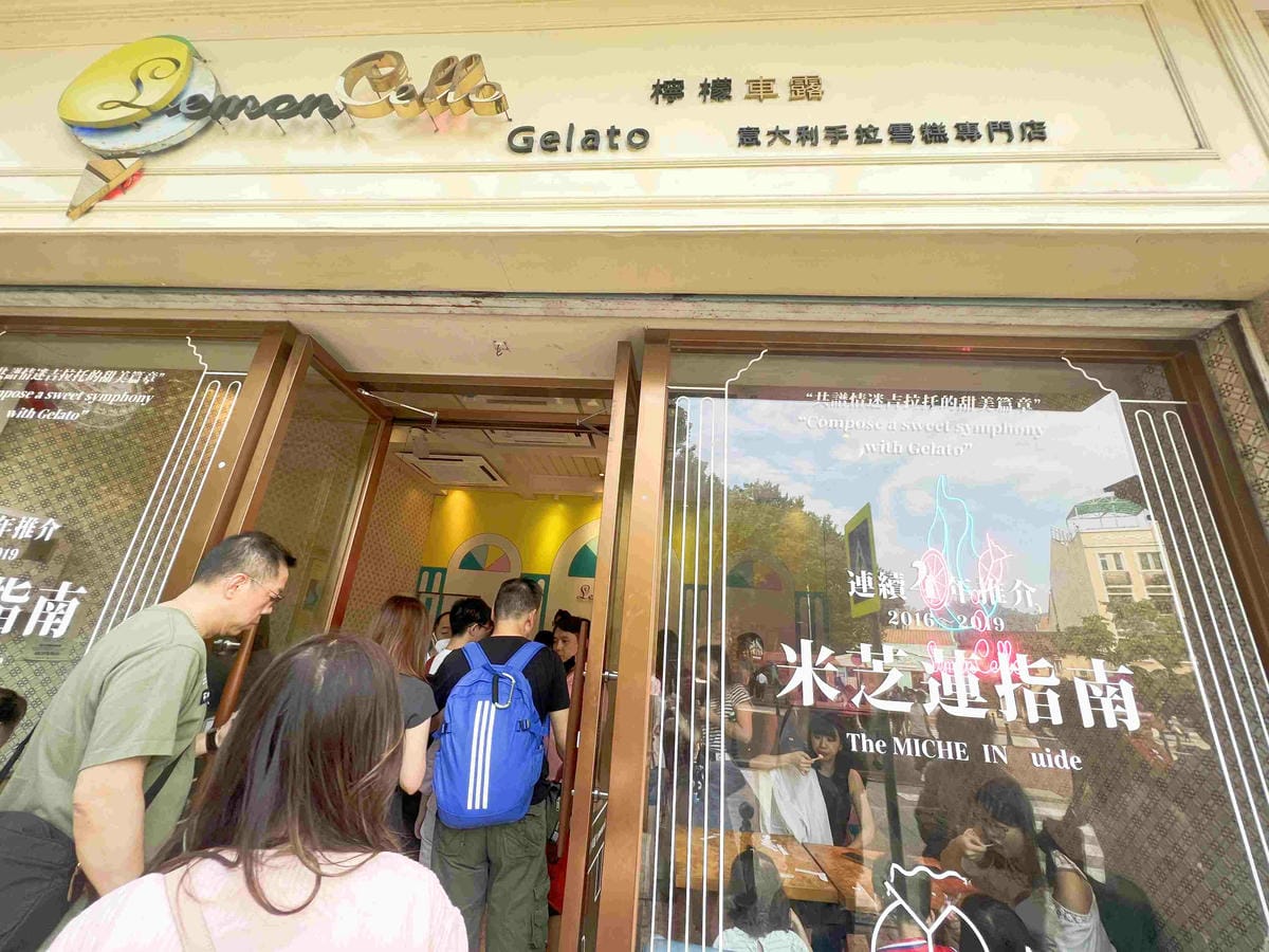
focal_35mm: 13
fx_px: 477
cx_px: 634
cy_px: 476
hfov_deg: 106.2
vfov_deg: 89.9
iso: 50
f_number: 1.8
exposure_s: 1/99
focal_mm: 1.57
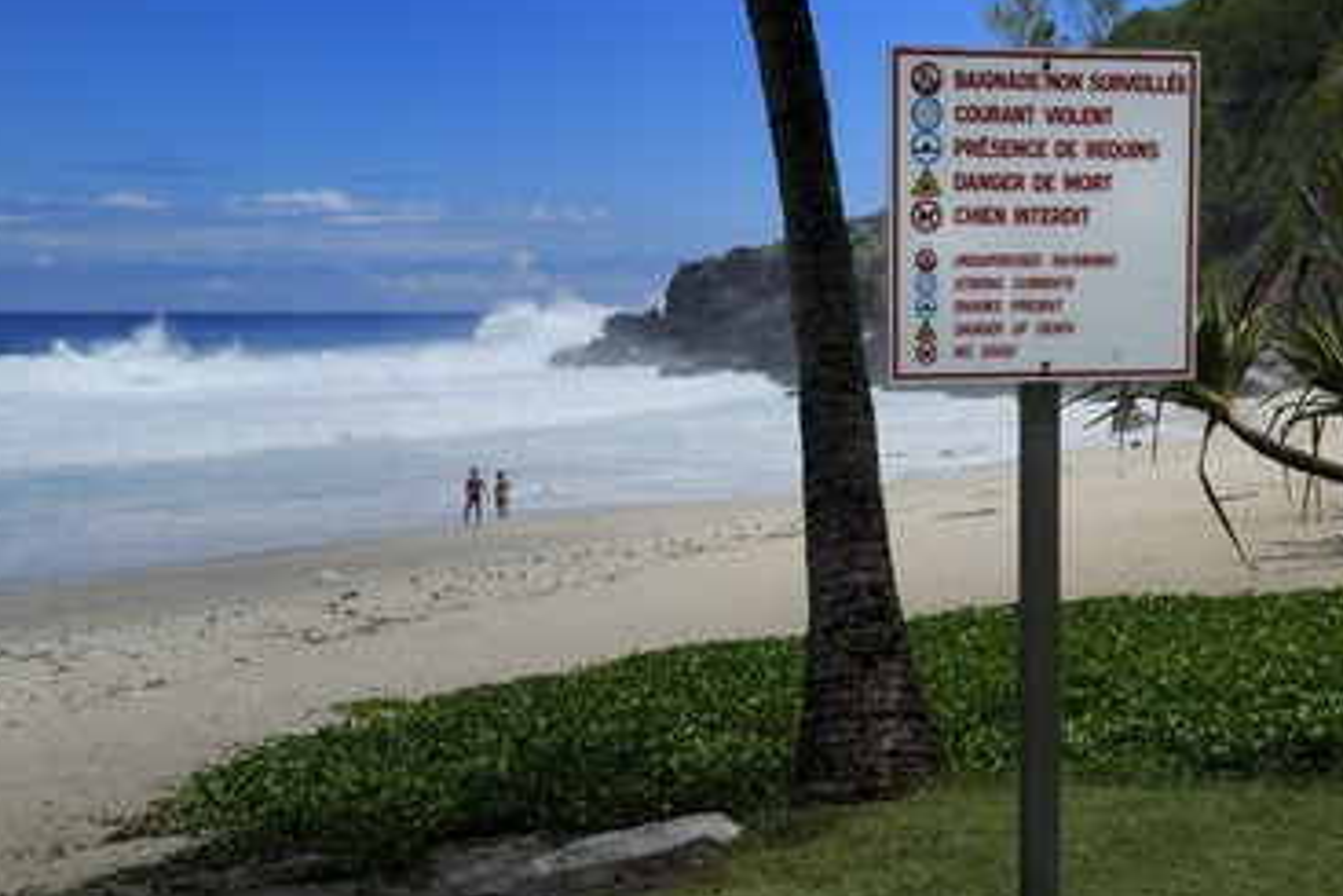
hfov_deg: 41.1
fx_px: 1791
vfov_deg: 28.1
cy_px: 435
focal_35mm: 48
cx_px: 739
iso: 200
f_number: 16
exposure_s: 1/200
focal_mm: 42
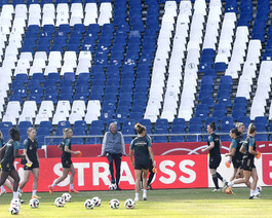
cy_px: 149
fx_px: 2568
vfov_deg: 4.9
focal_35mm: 319
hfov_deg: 6.1
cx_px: 148
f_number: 6.3
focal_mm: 200
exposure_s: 1/800
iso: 800
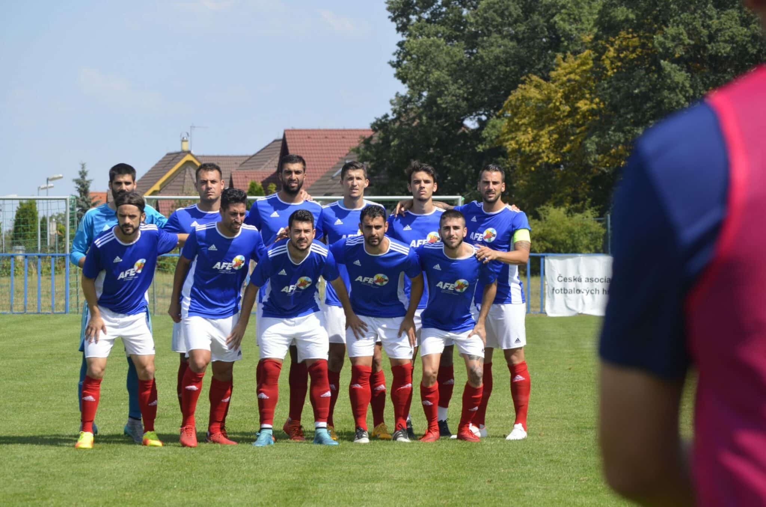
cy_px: 254
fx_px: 3981
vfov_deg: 7.3
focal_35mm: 188
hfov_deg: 11.0
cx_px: 383
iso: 100
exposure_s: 1/250
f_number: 8
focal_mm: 125
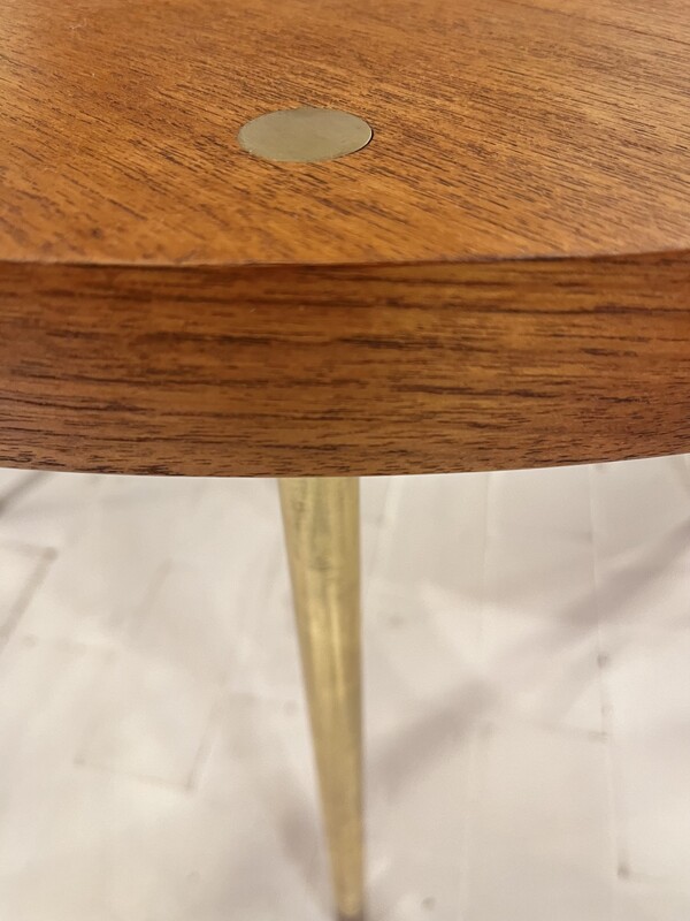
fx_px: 691
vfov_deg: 67.3
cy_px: 460
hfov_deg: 53.1
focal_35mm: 26
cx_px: 345
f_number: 1.6
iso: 125
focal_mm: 5.1
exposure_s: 1/50
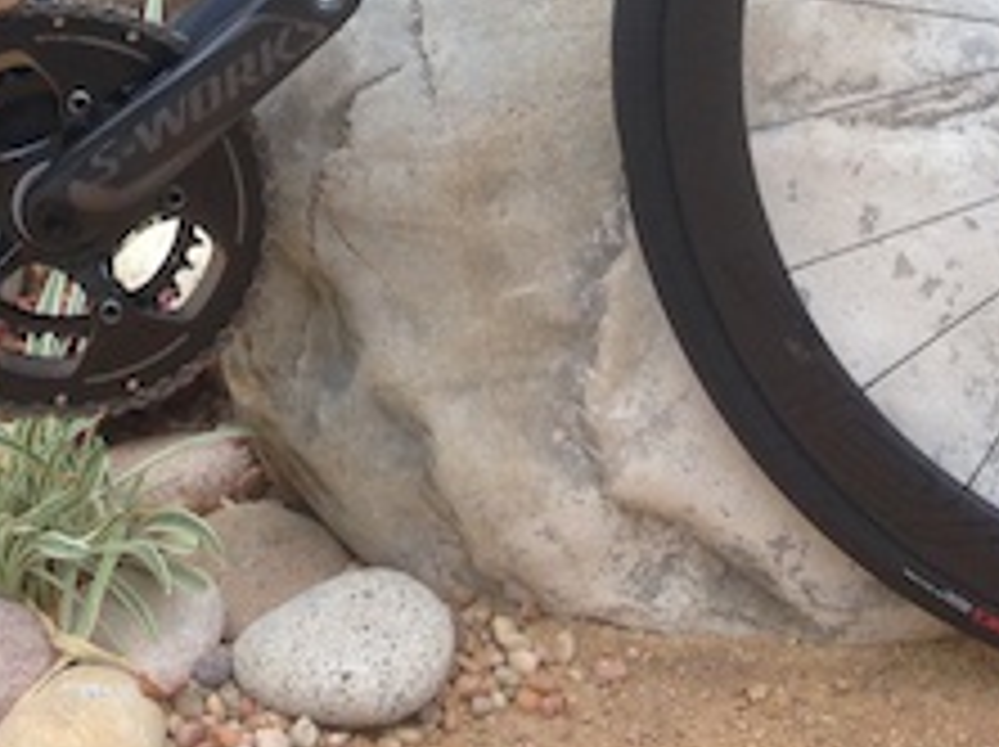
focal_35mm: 119
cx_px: 266
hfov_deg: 16.5
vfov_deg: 11.8
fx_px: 3431
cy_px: -400
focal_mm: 4.12
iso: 50
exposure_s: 1/256
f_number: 2.4
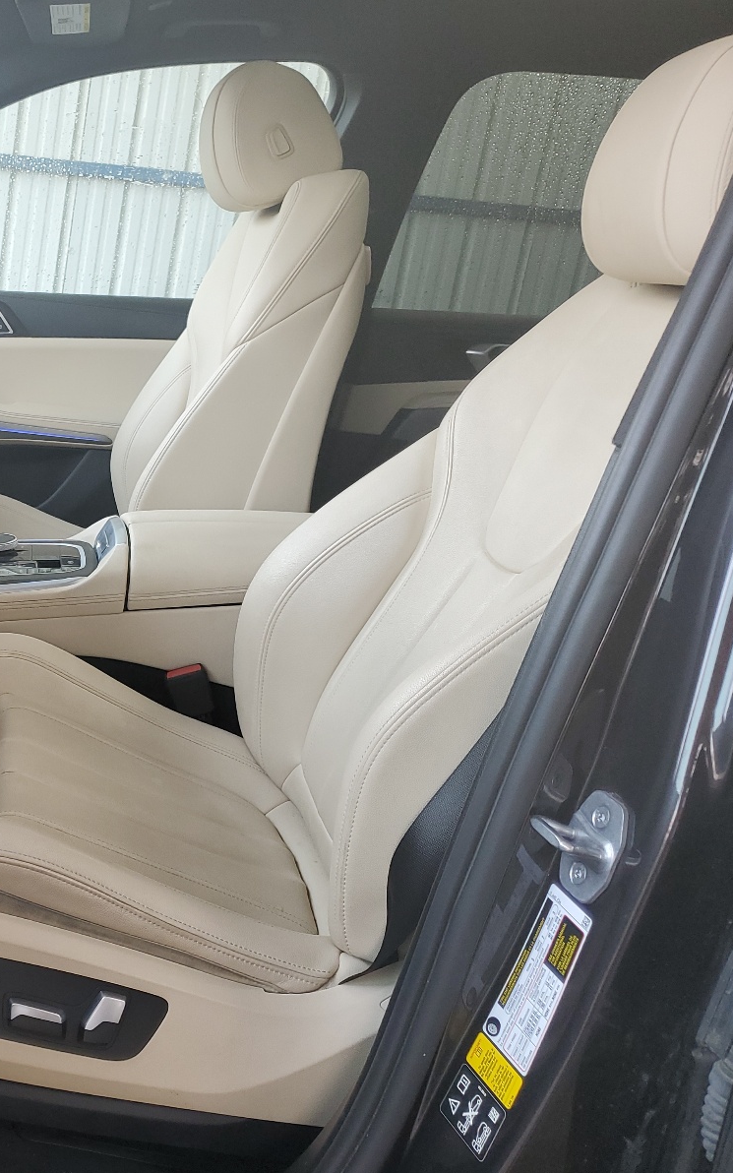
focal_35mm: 37
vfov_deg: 52.7
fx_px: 1183
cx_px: -14
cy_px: 588
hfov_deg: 31.6
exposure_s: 1/60.2
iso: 57
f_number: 1.5
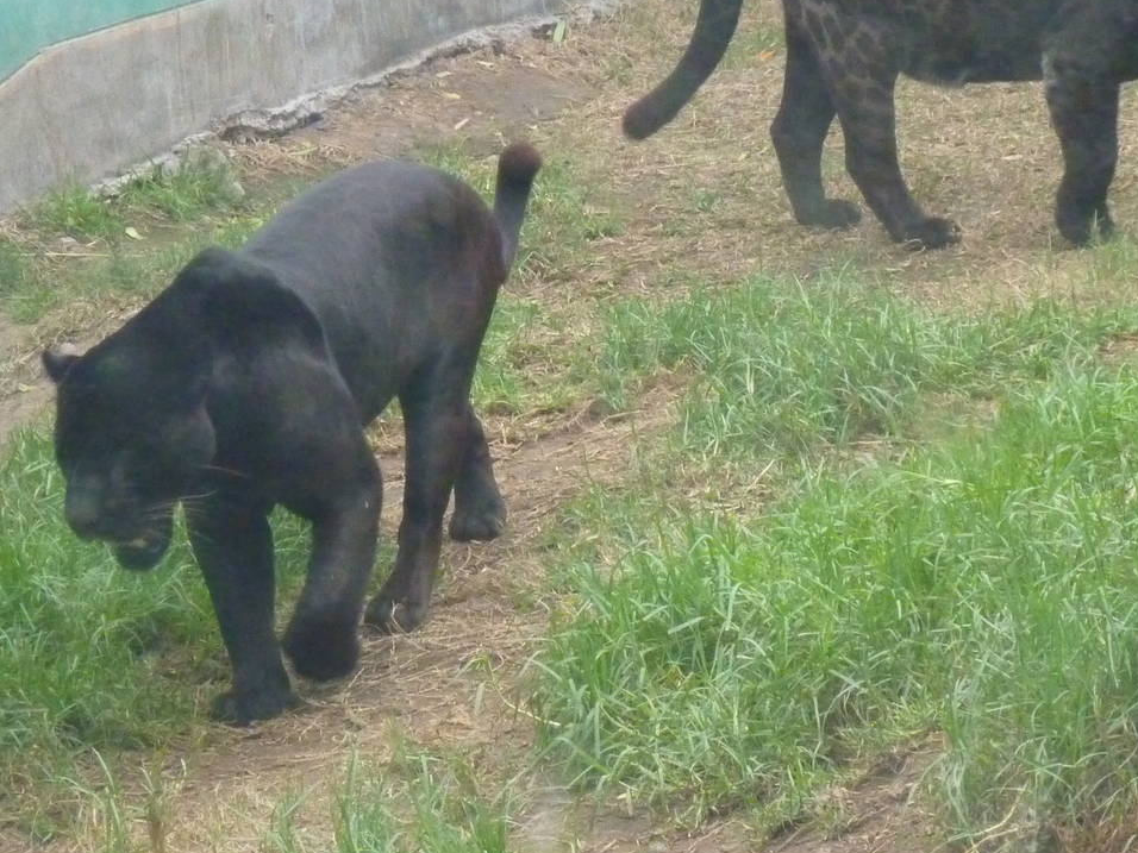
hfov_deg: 8.0
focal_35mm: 246
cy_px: 251
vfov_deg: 6.0
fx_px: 8087
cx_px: 705
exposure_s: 1/200
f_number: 4.5
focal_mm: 24.1
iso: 800
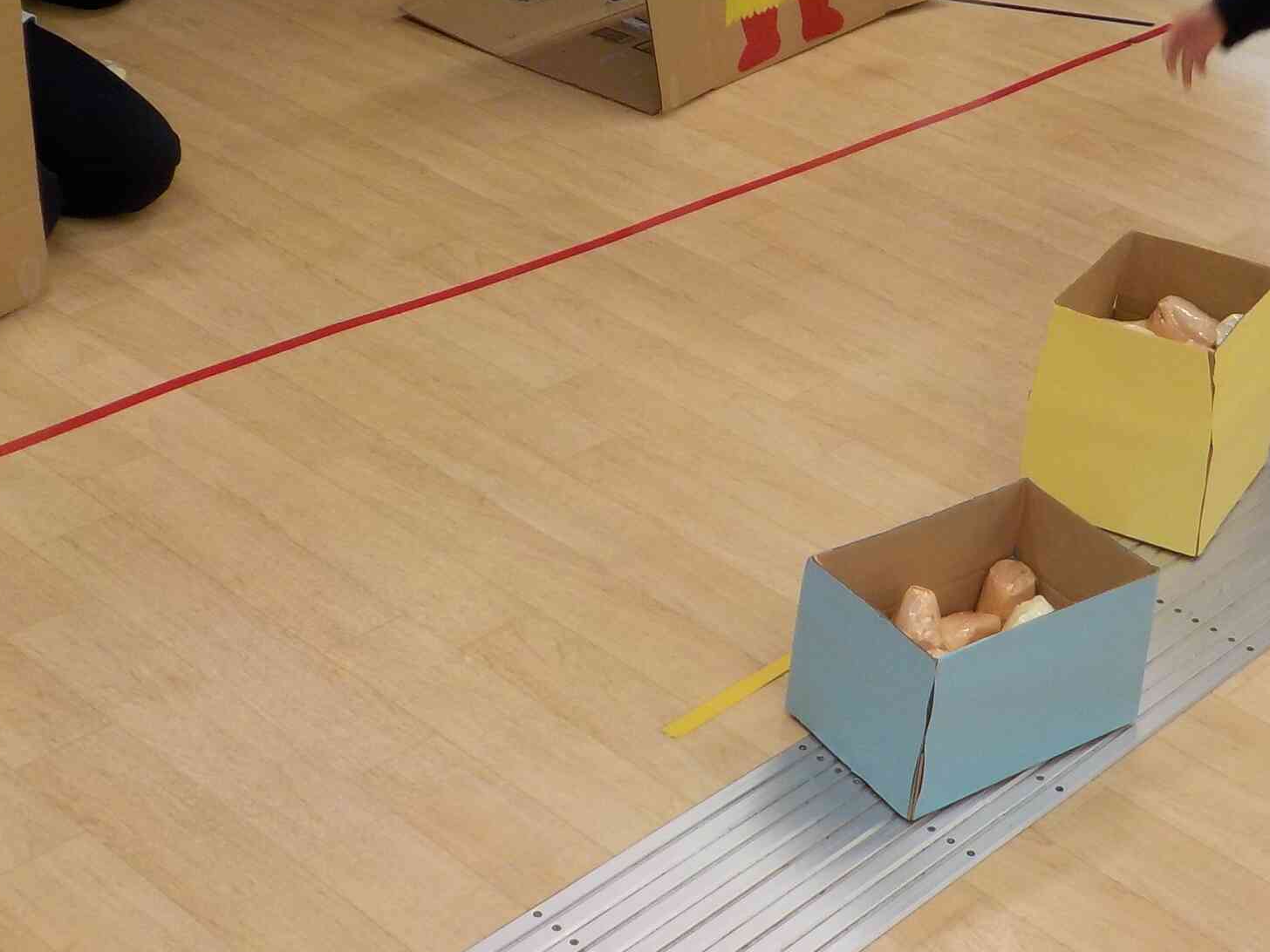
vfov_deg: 24.2
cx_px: 851
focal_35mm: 60
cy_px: 286
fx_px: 2201
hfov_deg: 31.9
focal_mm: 4.1
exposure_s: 1/60
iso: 125
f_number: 3.3
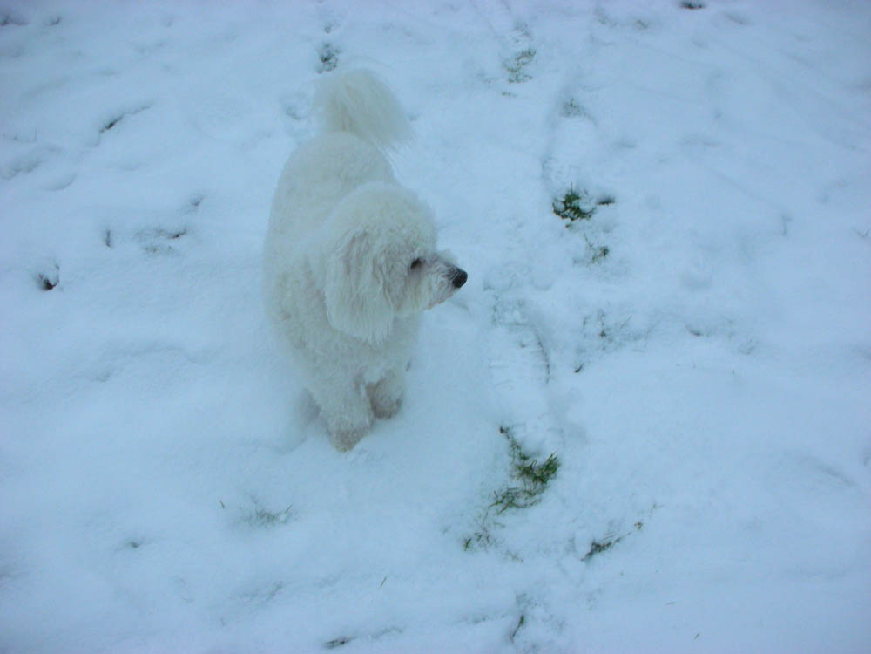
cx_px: 436
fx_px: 1157
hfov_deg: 41.2
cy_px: 327
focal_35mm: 46
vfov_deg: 31.5
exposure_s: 1/150
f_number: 3.5
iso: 200
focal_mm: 7.7
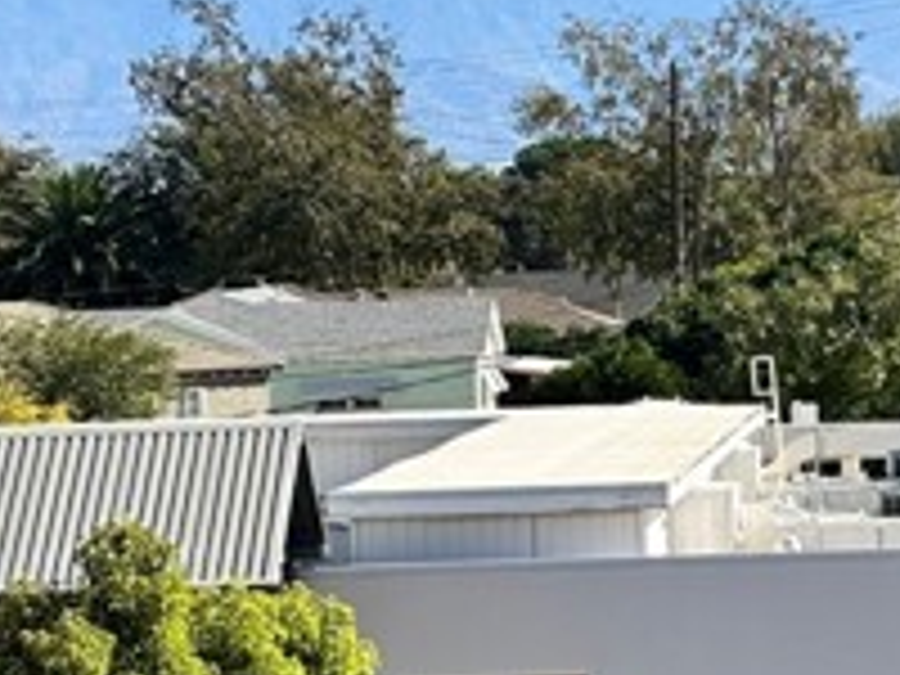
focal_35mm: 247
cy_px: 18
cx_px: 1364
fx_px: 6422
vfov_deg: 6.0
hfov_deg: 7.9
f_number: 2.8
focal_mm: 9
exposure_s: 1/1130
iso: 32
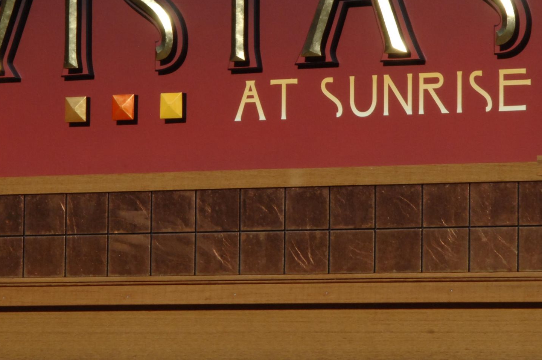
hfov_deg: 7.6
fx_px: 4091
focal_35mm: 272
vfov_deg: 5.0
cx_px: 206
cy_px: 51
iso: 400
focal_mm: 85
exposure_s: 1/250
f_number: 18
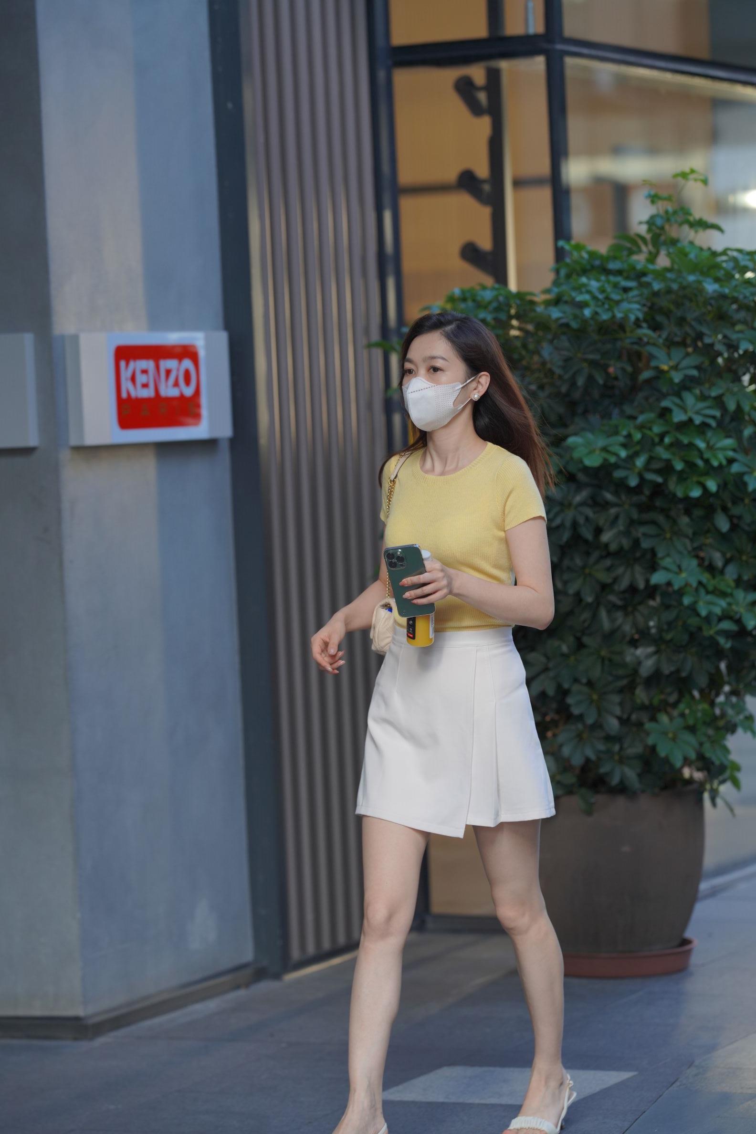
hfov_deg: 10.2
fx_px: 4252
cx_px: 378
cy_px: 567
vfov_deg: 15.2
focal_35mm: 135
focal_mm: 135
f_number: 3.2
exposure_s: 1/400
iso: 400
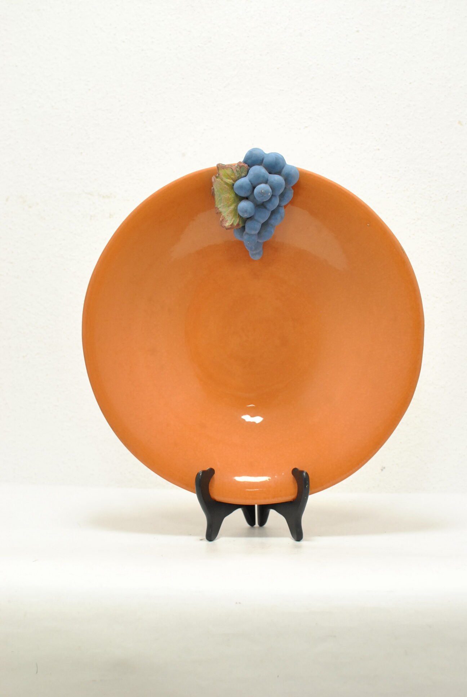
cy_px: 348
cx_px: 234
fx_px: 1019
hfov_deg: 25.8
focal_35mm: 52
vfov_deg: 37.8
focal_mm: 35
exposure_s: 1/125
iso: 800
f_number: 4
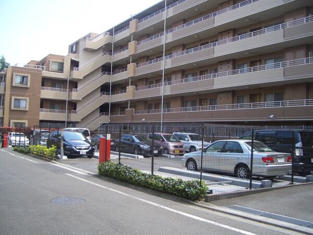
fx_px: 316
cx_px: 156
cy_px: 118
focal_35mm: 35
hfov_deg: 52.6
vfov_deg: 40.7
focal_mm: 5.8
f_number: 2.6
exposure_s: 1/250
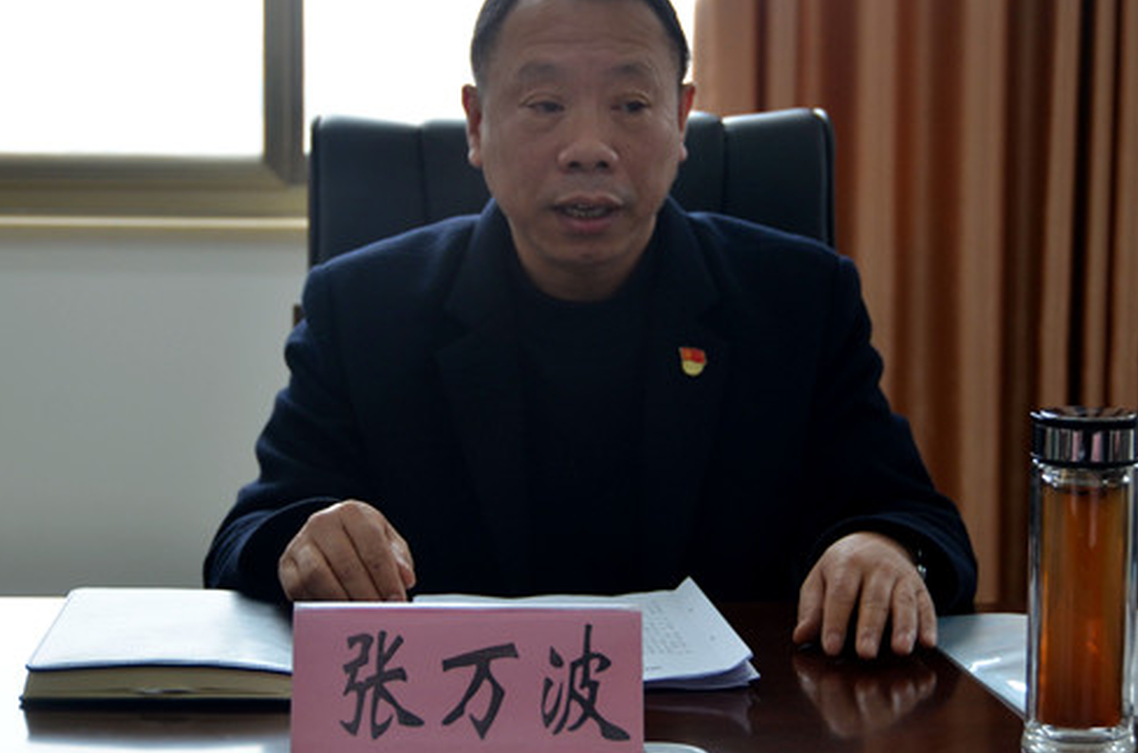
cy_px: 325
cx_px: 583
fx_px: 3028
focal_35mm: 96
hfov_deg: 21.3
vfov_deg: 14.2
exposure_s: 1/90
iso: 400
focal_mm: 52
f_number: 4.8
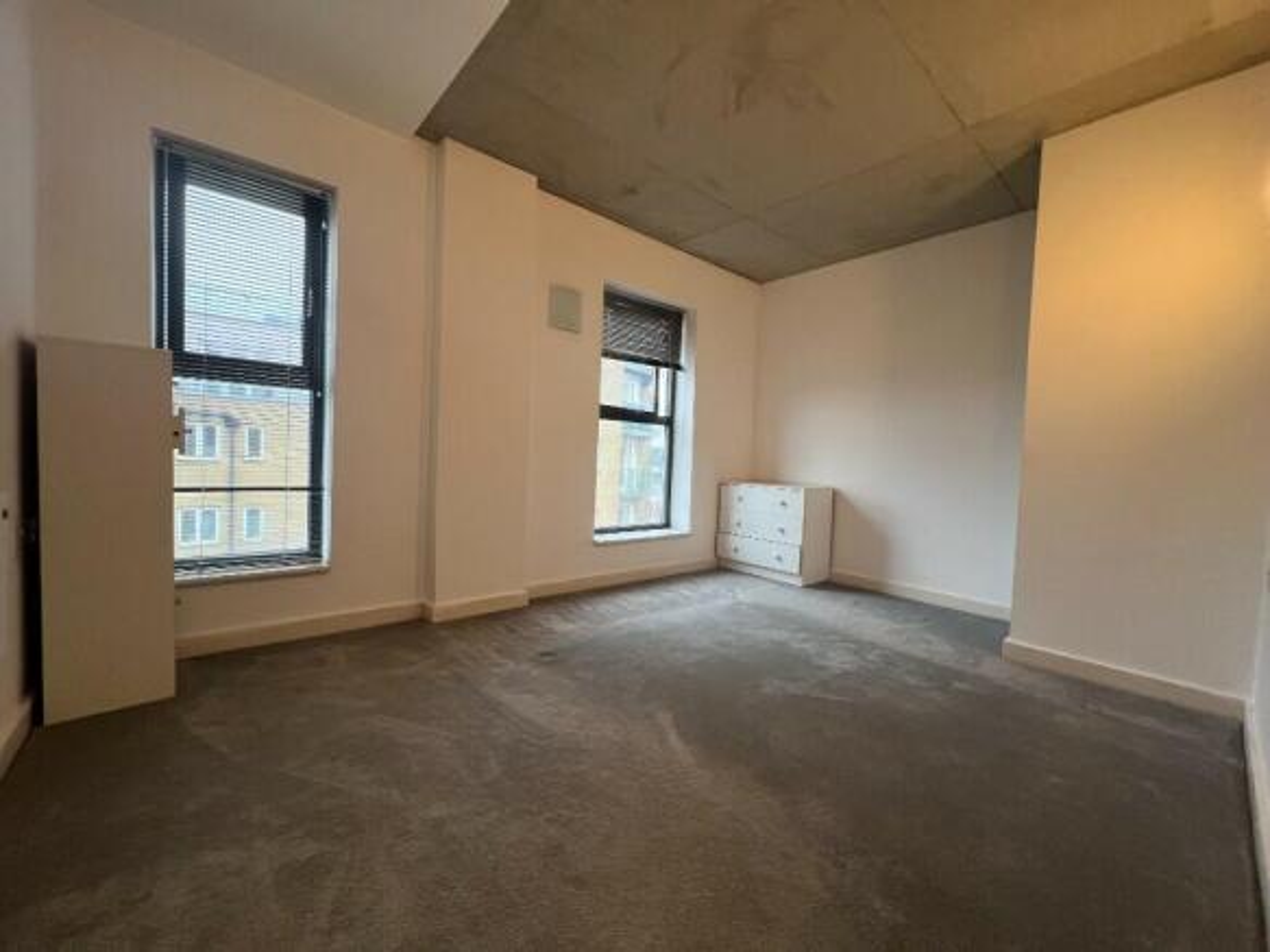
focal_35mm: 13
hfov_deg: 106.2
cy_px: 476
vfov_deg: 89.9
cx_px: 635
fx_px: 477
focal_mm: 1.57
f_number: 1.8
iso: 250
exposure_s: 1/100
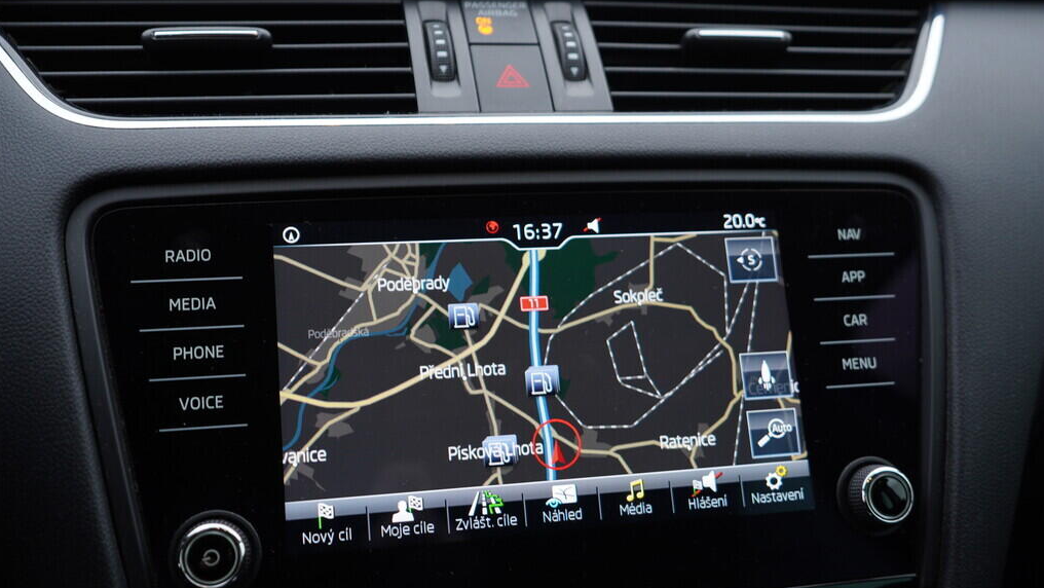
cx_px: 521
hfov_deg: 52.8
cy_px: 313
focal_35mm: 38
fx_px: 1052
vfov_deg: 31.2
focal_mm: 24
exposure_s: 1/50
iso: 125
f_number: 3.2
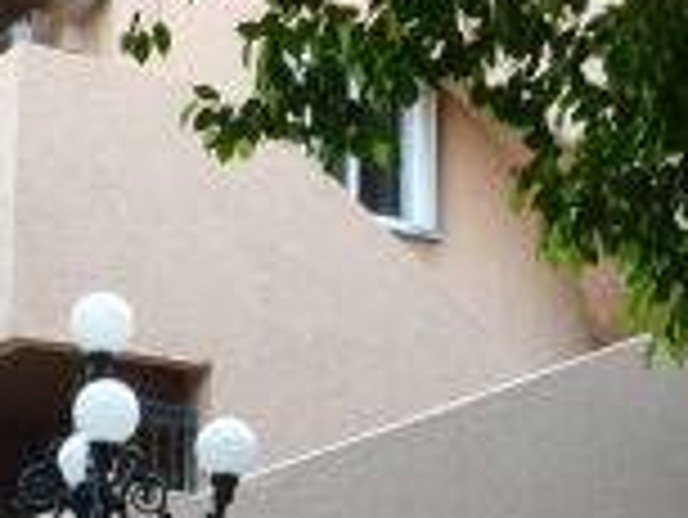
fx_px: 2148
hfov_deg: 18.0
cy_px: 818
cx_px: 99
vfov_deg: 12.9
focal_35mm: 108
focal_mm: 5.5
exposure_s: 1/40
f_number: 2.8
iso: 80
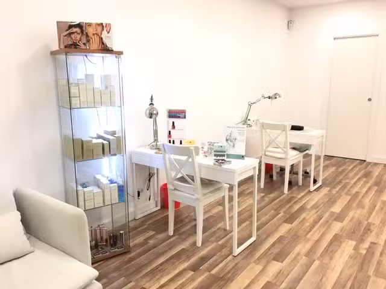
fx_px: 323
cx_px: 193
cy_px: 144
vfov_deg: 48.2
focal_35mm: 29
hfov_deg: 61.7
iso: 100
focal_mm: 4.15
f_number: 2.2
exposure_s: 1/33
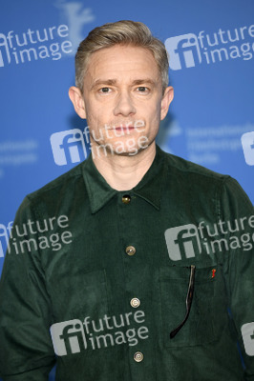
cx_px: 127
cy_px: 190
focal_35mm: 200
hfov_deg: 6.9
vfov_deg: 10.3
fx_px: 2120
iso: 800
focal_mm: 200
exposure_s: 1/320
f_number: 3.5
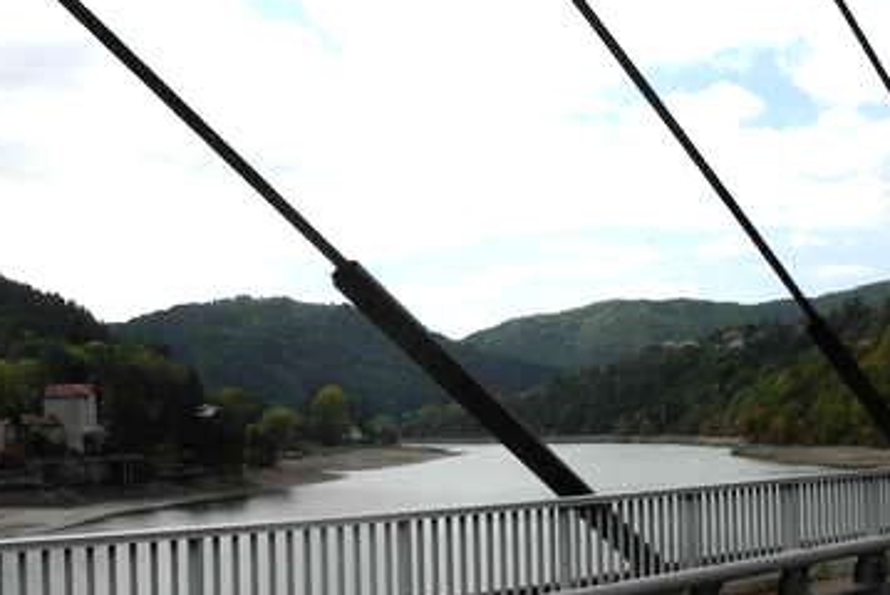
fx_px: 1633
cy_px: 327
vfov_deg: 20.6
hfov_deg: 30.4
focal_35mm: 66
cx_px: 372
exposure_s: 1/939
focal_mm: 6.3
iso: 79
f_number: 4.9
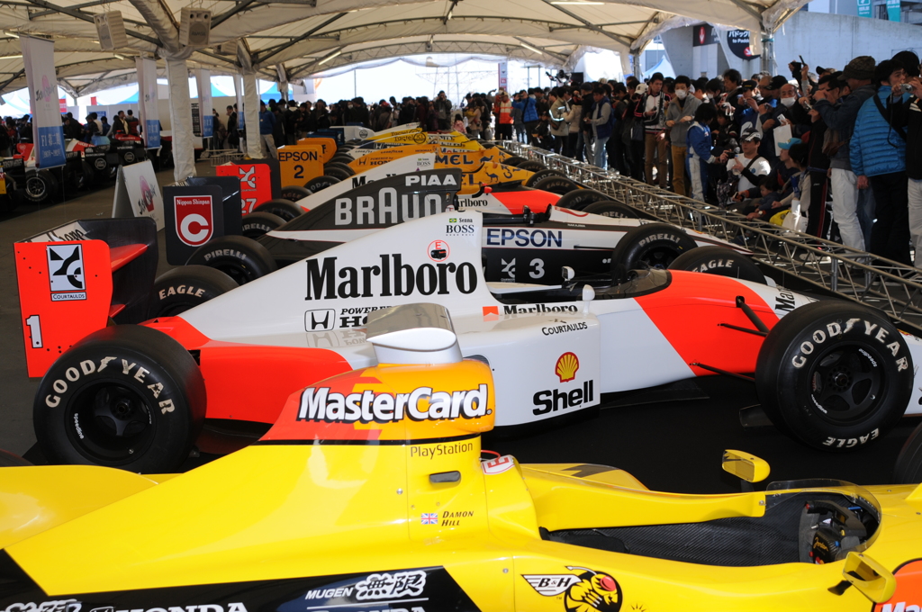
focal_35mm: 42
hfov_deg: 46.5
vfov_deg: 31.8
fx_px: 1074
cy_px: 306
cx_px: 461
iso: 200
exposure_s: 1/250
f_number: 5
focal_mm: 28
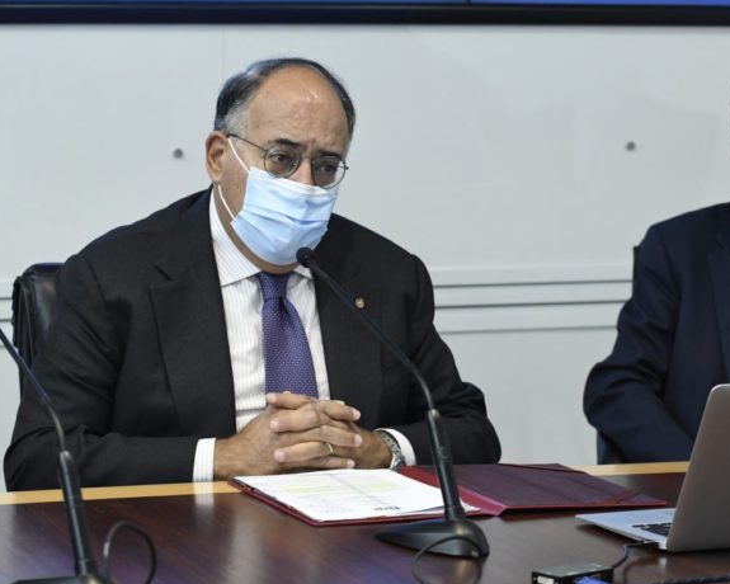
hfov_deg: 14.5
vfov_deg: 11.6
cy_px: 292
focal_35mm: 133
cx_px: 295
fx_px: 2873
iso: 4000
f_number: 4.5
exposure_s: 1/125
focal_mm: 78
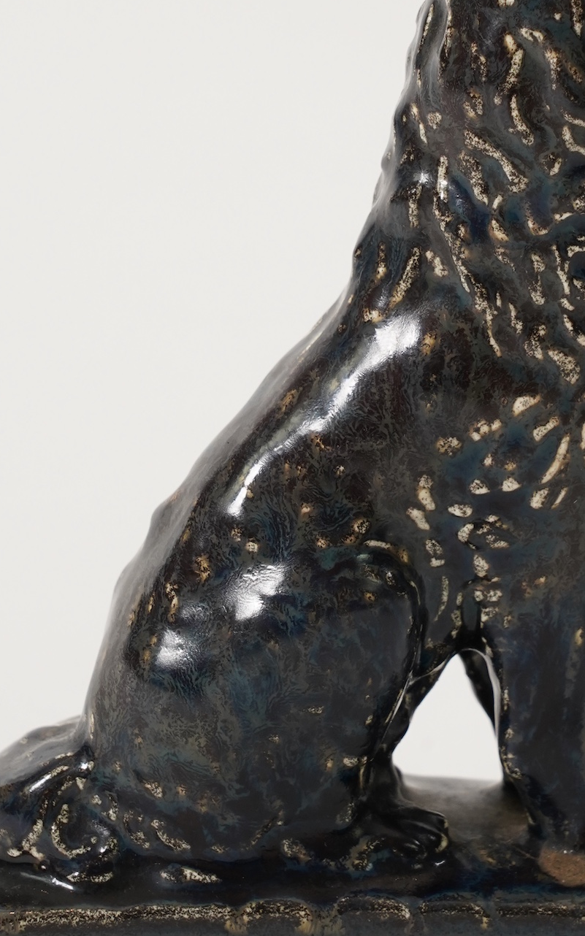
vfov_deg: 9.2
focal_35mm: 229
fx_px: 5843
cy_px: 336
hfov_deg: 5.7
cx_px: 412
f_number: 13
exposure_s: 1/125
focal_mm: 105
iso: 1250
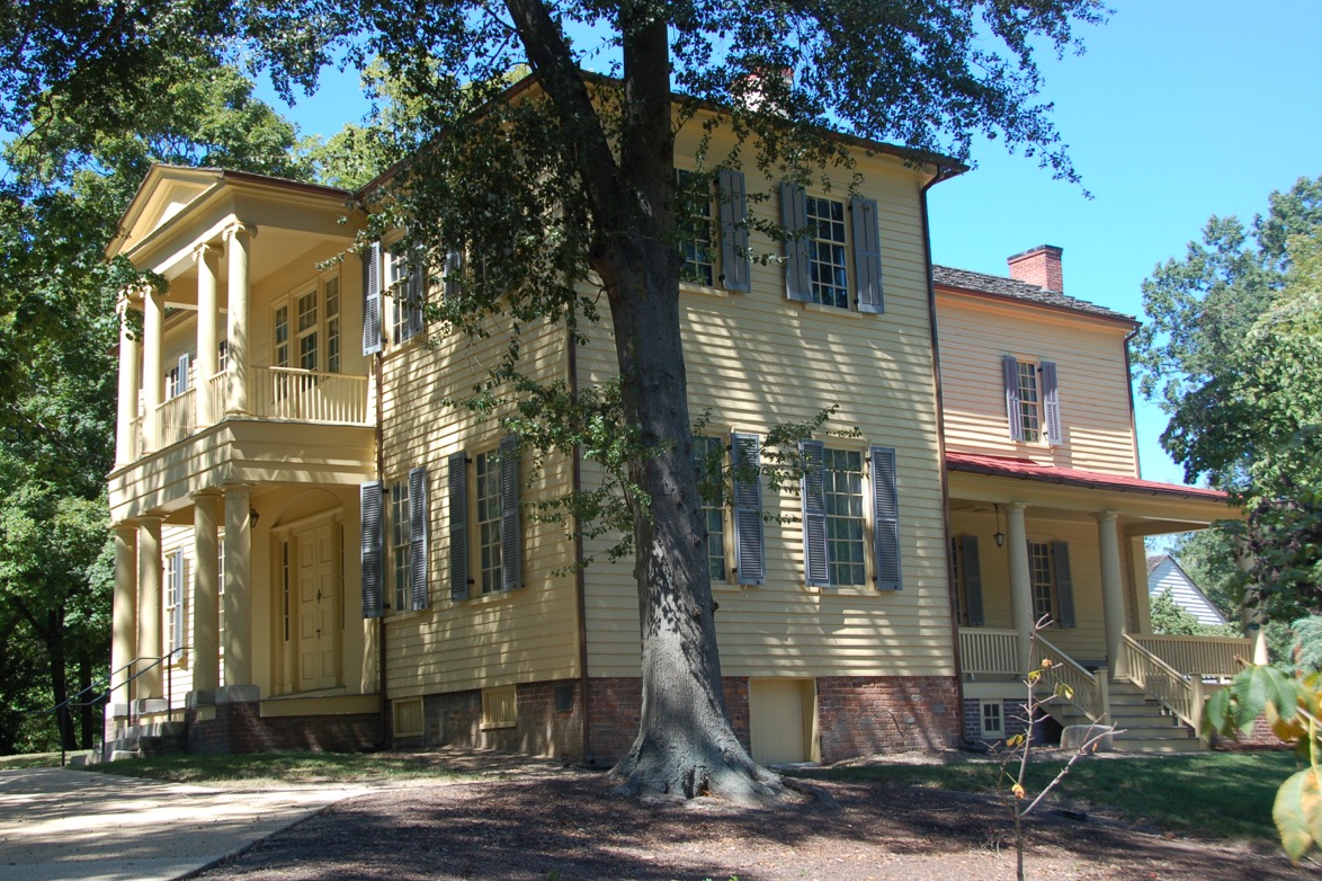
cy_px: 445
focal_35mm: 48
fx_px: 1744
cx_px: 653
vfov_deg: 28.3
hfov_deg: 41.5
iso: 200
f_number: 6.3
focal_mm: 31
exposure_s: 1/160
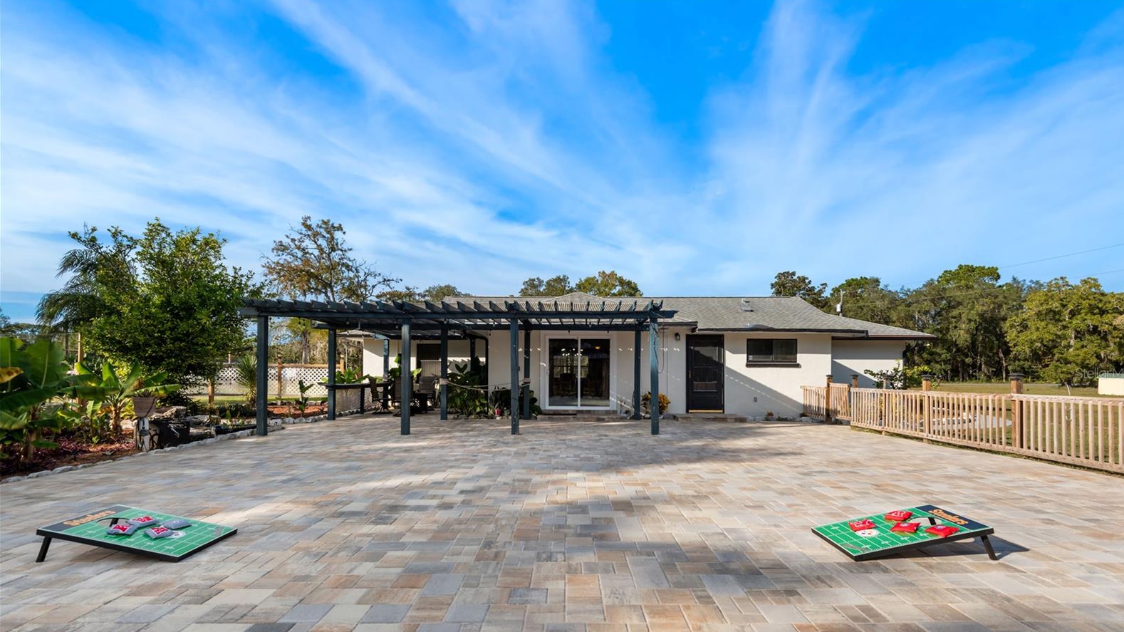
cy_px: 373
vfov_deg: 63.4
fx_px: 507
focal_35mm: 17
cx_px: 569
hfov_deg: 95.9
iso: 100
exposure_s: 1/200
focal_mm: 16
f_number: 8
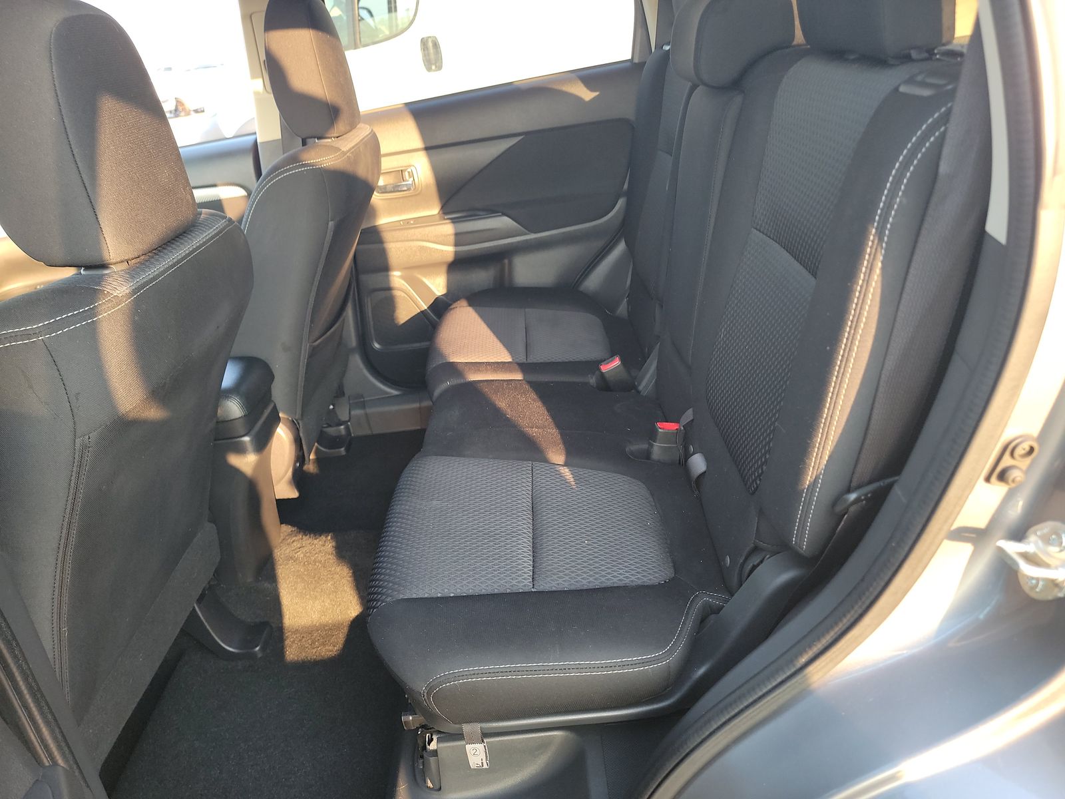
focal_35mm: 24
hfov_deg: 71.6
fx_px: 738
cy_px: 400
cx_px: 532
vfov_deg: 56.8
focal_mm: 6.7
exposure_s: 1/59
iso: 196
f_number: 1.8
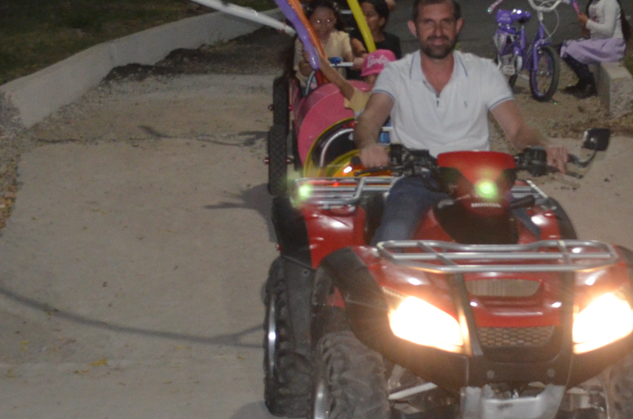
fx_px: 1877
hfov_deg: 19.0
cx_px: 456
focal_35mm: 107
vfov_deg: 12.7
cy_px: 231
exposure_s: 1/60
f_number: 4.8
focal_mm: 32
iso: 2000
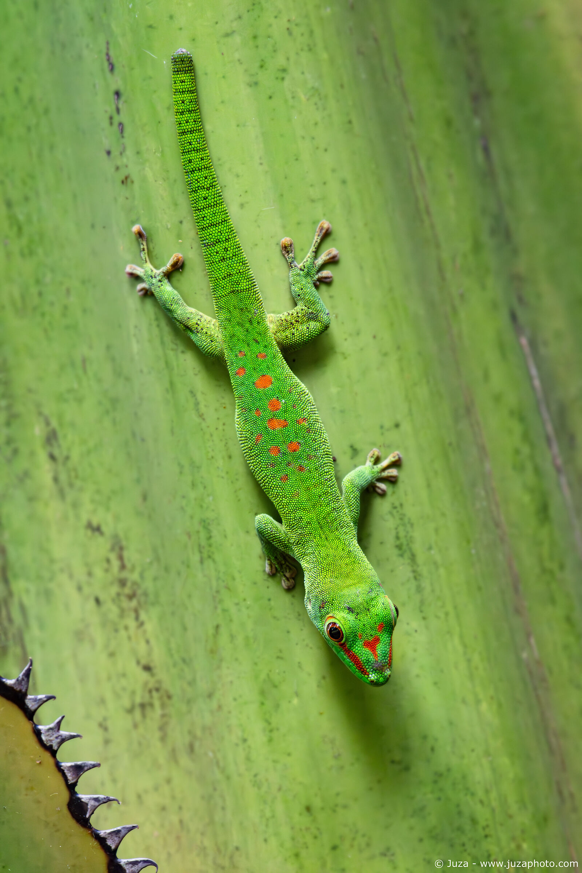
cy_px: 436
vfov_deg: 2.6
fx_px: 19398
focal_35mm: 800
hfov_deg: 1.7
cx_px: 291
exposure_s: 1/160
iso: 12800
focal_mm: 800
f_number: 16
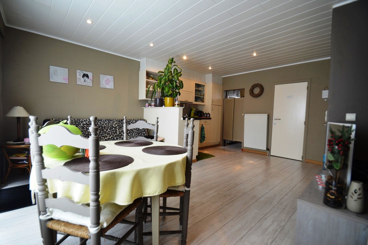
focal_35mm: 16
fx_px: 169
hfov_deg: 95.0
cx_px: 184
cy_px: 122
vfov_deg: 72.0
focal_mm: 11
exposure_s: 1/60
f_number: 4
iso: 400
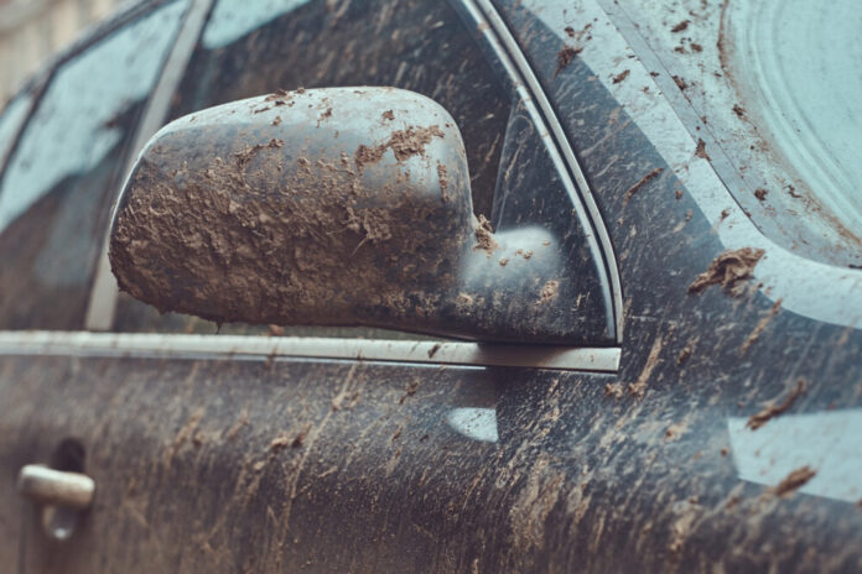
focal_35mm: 84
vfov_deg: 16.3
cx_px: 431
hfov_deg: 24.2
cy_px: 287
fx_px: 2011
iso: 640
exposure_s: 1/250
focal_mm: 56
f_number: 3.2
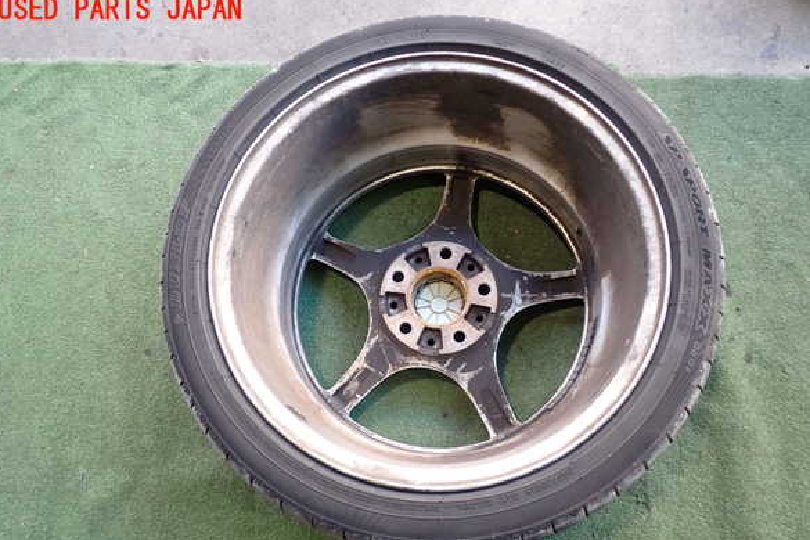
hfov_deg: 58.7
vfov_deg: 41.0
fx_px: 720
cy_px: 305
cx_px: 406
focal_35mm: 32
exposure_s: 1/40
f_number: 2.3
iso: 200
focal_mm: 5.4
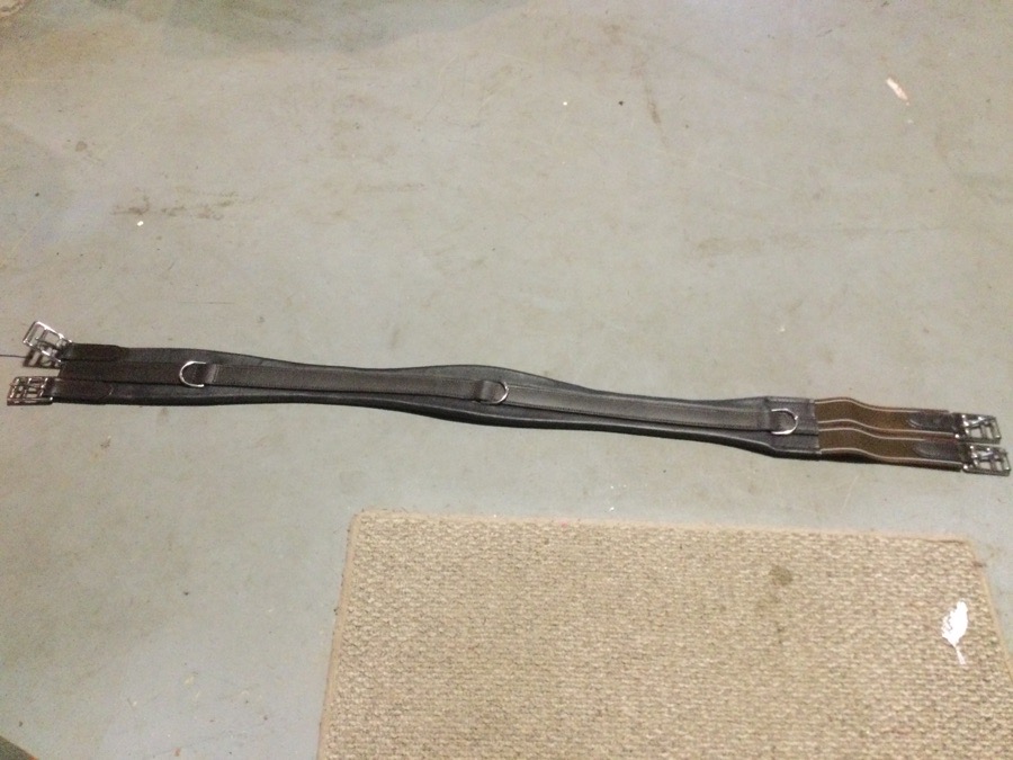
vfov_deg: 45.4
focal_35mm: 31
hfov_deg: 58.4
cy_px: 380
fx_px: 907
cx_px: 506
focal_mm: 3.3
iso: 500
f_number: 2.4
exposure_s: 1/15
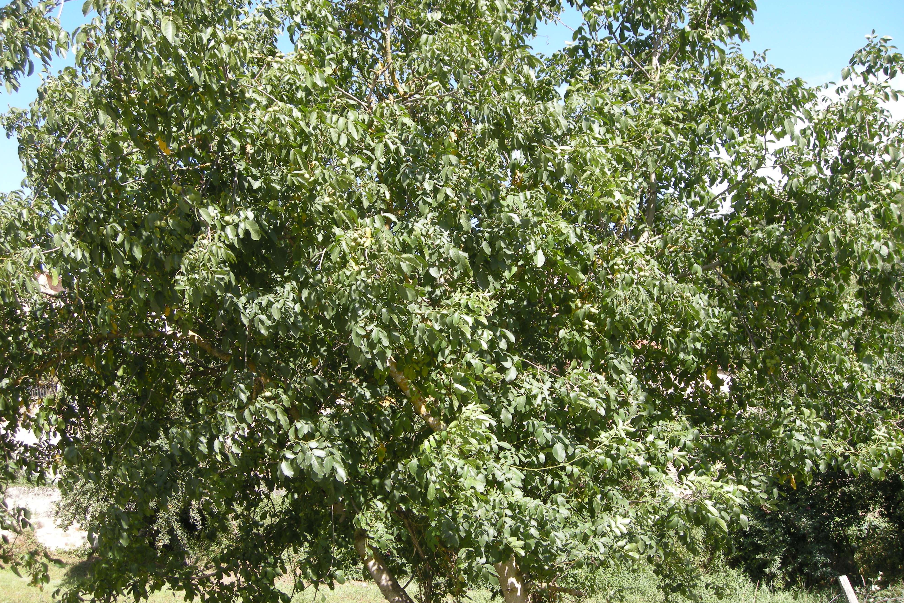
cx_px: 448
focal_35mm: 37
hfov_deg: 51.9
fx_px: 929
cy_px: 324
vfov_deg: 35.9
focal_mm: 7.5
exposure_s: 1/123
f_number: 4.3
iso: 64
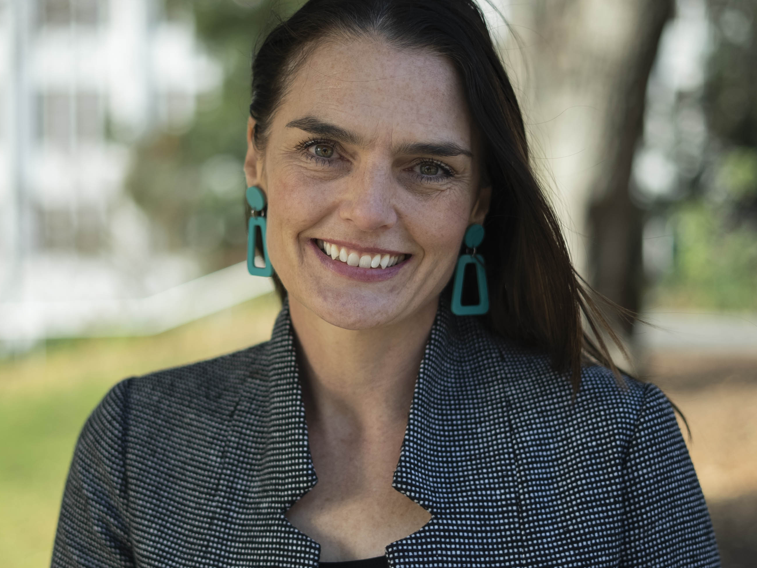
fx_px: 1706
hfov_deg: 25.0
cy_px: 322
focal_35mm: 78
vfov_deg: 18.9
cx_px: 314
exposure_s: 1/100
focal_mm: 50
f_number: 1.8
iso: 125
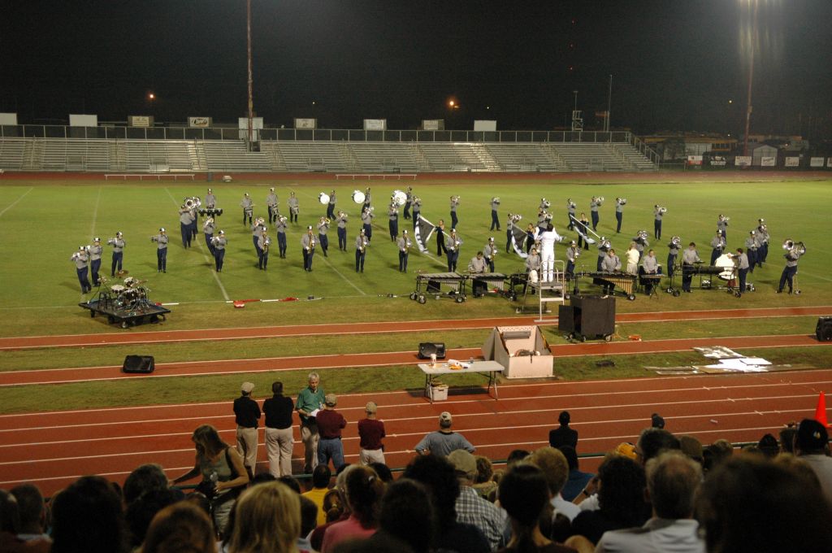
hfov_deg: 42.4
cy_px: 276
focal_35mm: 46
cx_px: 416
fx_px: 1073
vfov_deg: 28.9
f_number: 2.8
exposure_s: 1/60
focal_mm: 31
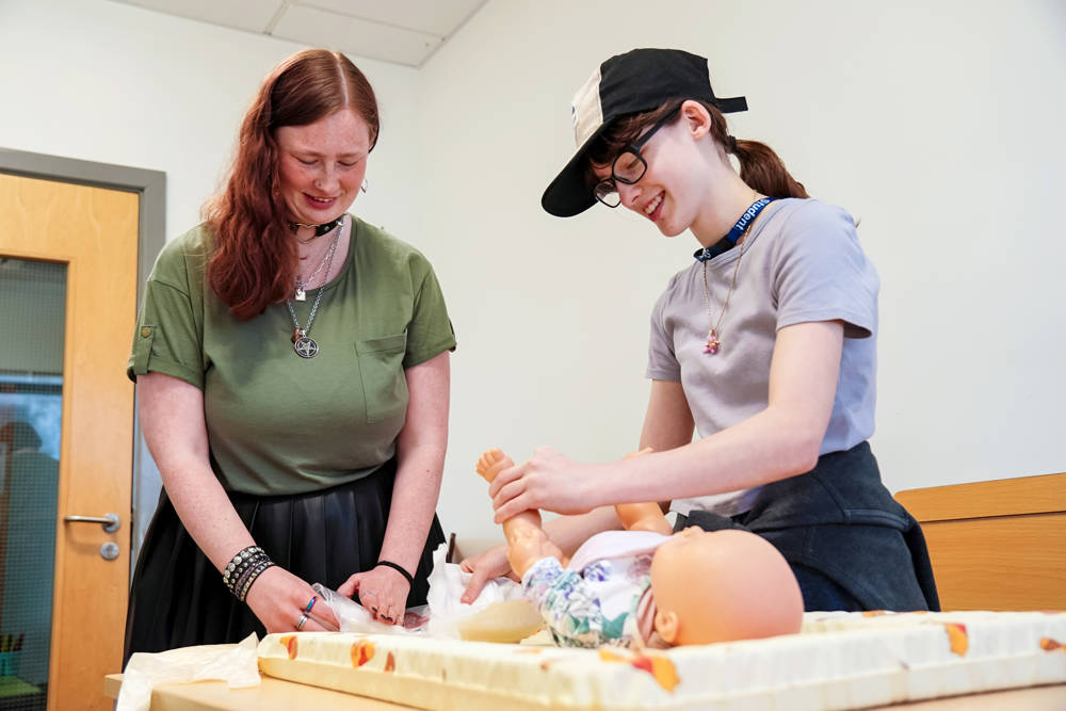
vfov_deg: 38.9
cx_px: 533
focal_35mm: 34
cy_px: 356
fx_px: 1007
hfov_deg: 55.8
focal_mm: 23
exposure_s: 1/125
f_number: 2.8
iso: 640
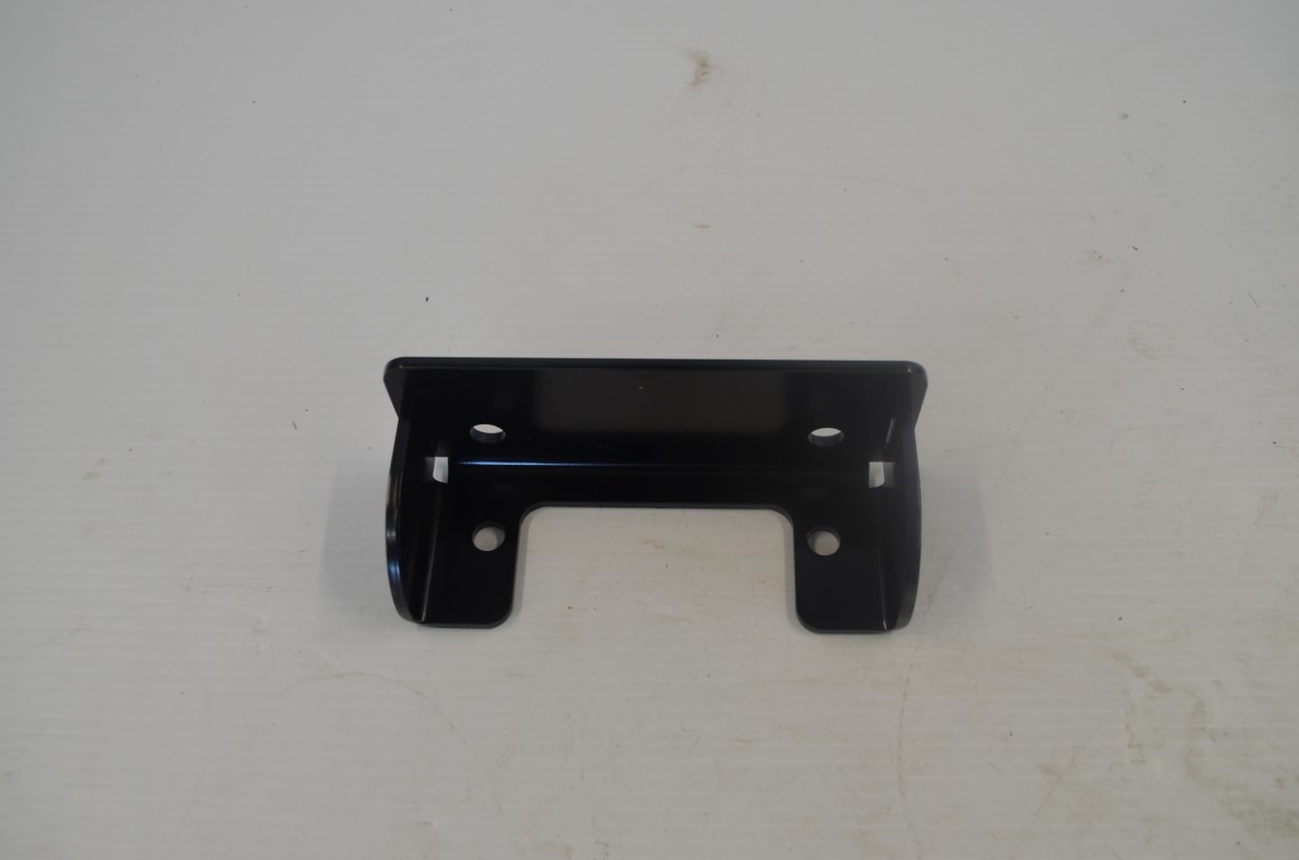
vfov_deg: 39.8
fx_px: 1188
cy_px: 430
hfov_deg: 57.3
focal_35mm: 33
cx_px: 650
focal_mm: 22
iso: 400
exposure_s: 1/125
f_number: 5.6
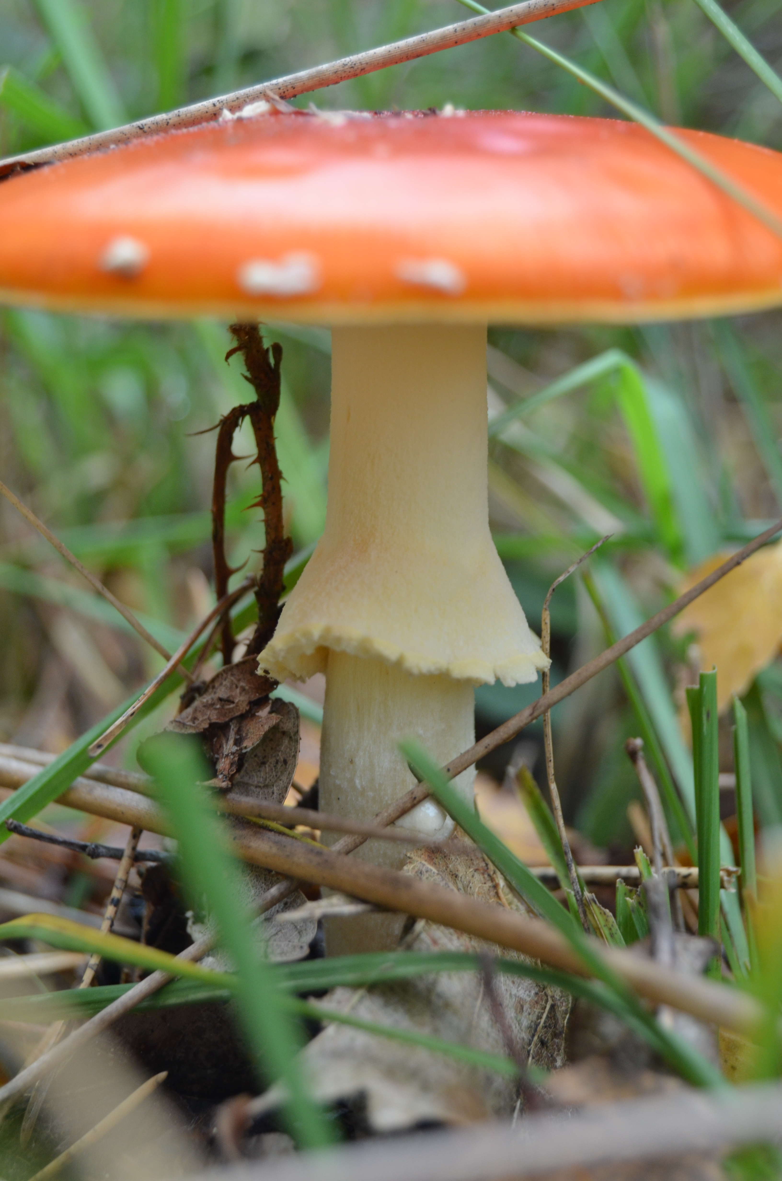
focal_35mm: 82
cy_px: 590
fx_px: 2700
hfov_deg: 16.5
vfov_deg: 24.7
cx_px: 391
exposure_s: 1/60
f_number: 5.6
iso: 450
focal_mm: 55
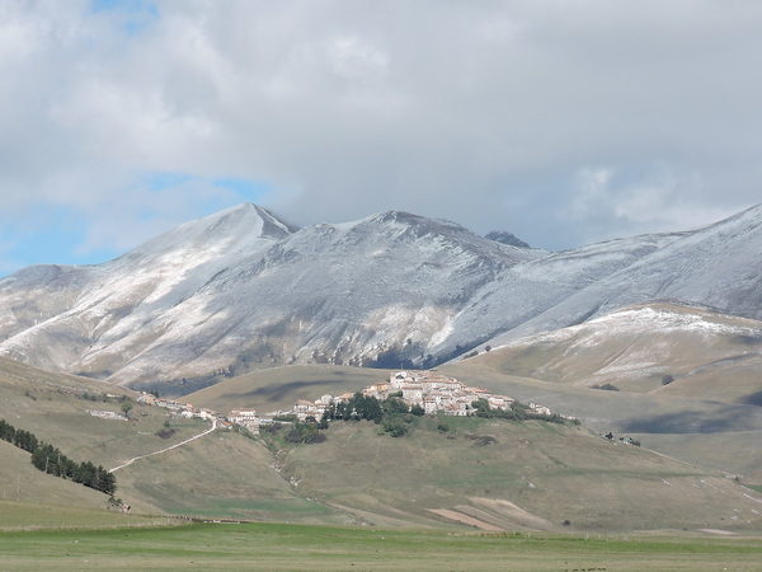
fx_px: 3192
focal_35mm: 145
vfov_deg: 10.2
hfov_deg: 13.6
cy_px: 286
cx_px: 381
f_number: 4.4
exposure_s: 1/1000
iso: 100
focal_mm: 25.9
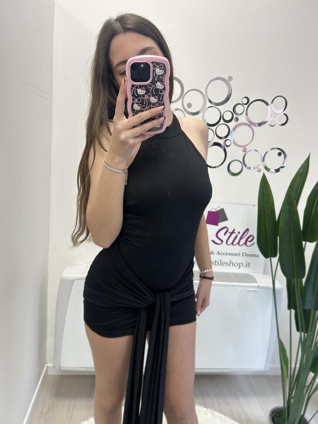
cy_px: 212
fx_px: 318
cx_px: 159
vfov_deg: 67.3
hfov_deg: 53.1
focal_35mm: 26
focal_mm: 5.7
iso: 100
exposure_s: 1/100
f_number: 1.5
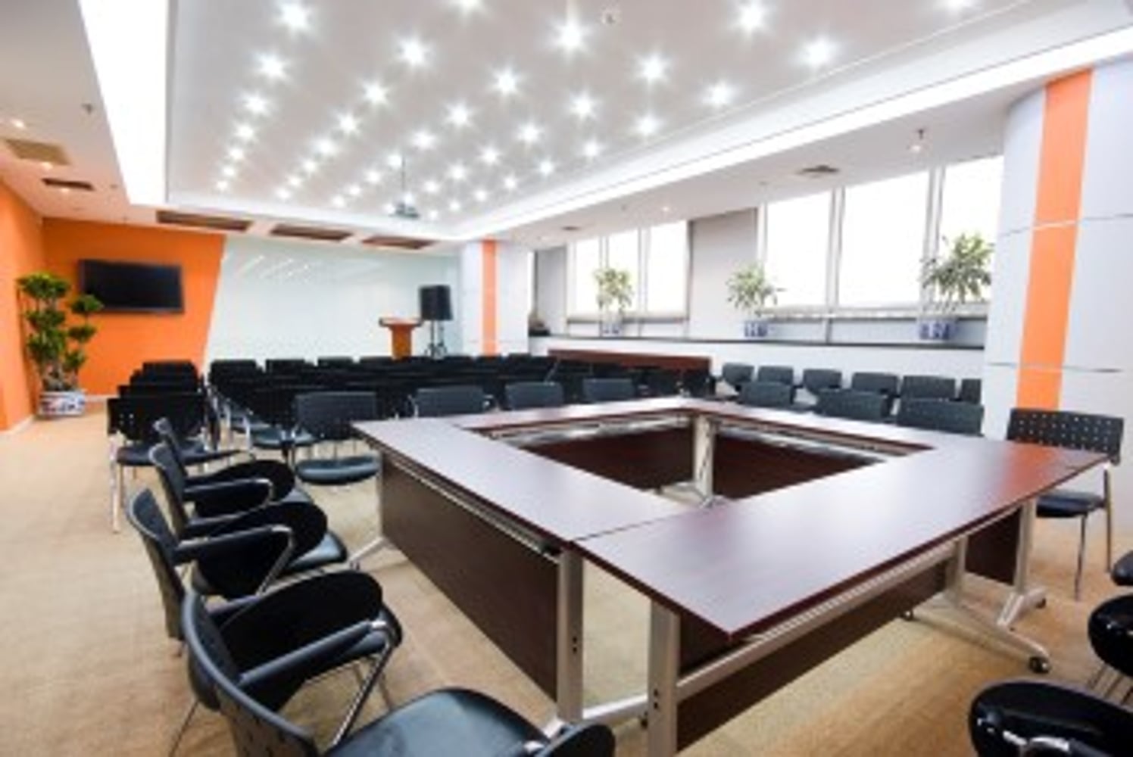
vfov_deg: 67.5
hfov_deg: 90.0
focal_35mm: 18
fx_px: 567
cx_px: 566
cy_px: 378
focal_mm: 12
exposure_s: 2.5
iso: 100
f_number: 11
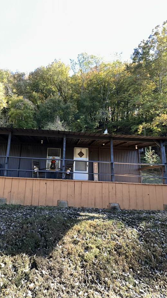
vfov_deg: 83.8
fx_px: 165
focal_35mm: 21
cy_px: 152
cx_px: 62
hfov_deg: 53.0
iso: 32
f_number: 2.2
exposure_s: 1/154
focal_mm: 2.22
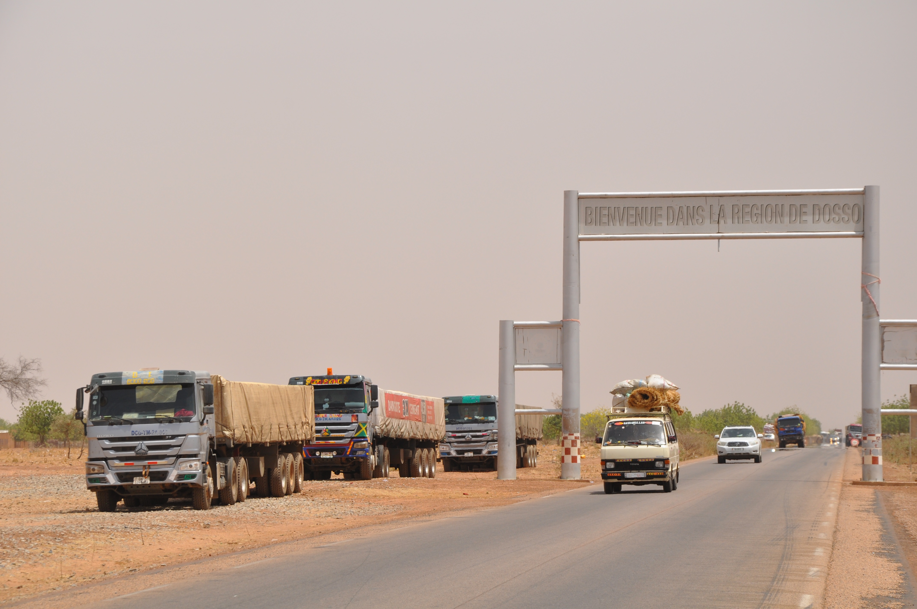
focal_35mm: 128
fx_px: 3244
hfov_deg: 16.1
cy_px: 304
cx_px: 458
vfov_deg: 10.7
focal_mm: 85
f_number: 11
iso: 200
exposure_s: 1/500
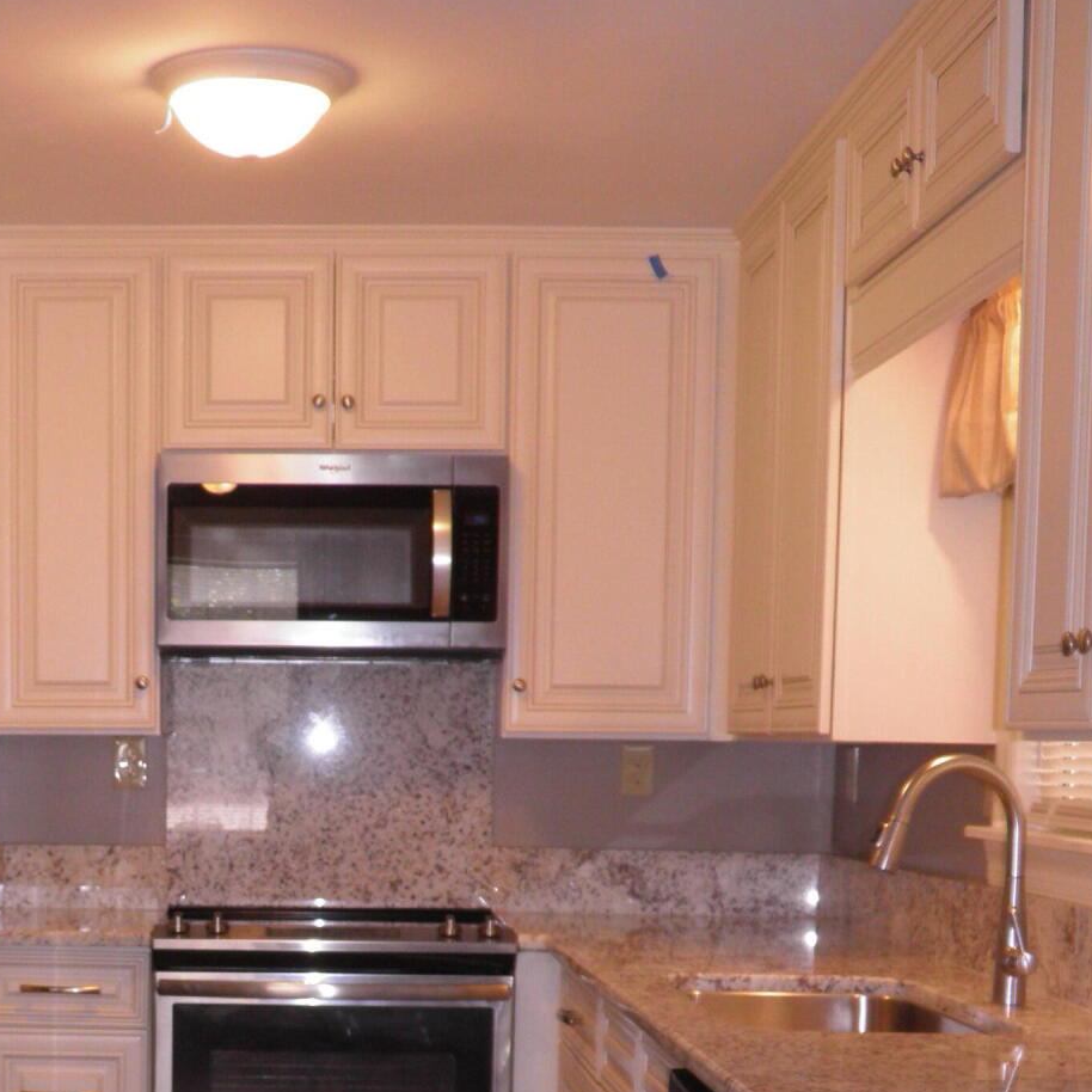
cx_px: 235
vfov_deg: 28.3
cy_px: 1013
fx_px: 2070
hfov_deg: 29.0
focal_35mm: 58
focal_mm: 5.5
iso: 100
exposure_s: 1/40
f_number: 3
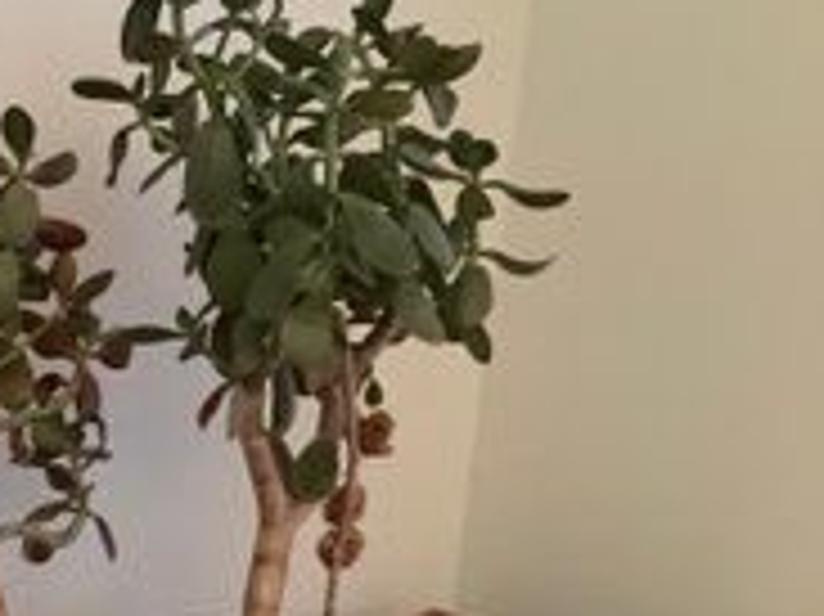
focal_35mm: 58
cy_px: 483
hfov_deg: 31.4
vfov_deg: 24.8
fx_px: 1380
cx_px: 56
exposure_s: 1/25
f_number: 2.4
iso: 320
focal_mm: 3.3
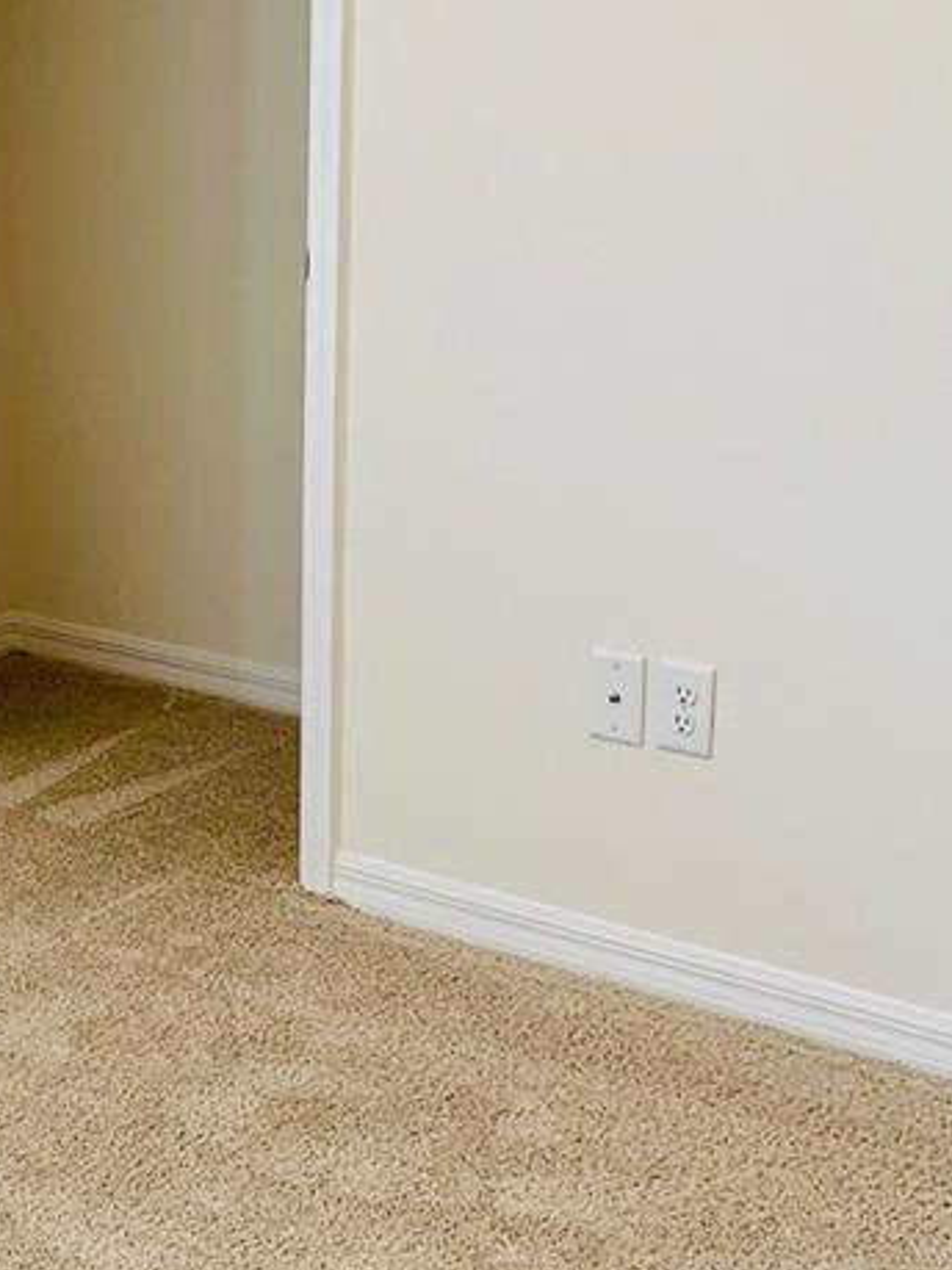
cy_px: 595
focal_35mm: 68
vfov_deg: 28.6
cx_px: -75
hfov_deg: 20.7
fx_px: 2495
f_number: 1.8
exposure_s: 1/60
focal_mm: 4.25
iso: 64
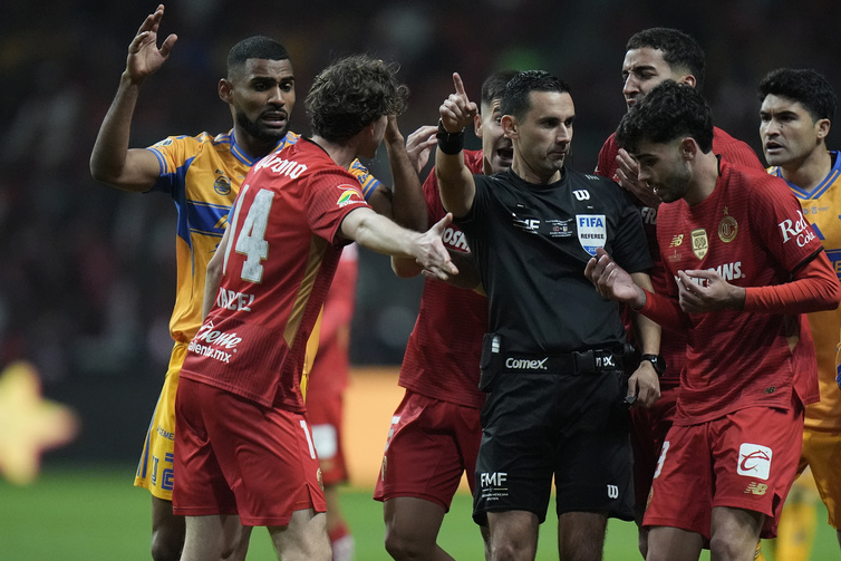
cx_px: 432
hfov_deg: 3.8
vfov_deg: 2.5
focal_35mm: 543
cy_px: 364
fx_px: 12687
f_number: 2.8
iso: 5000
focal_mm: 400
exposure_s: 1/4000
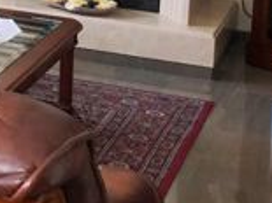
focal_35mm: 127
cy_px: -88
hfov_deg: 14.6
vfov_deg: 11.3
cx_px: -122
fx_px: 997
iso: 64
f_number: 1.8
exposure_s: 1/15
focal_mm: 3.99
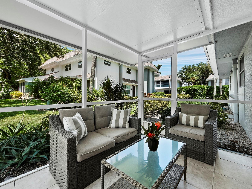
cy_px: 94
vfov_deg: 85.7
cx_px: 126
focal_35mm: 14
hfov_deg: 102.1
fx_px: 102
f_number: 10
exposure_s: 1/20
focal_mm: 7
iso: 400
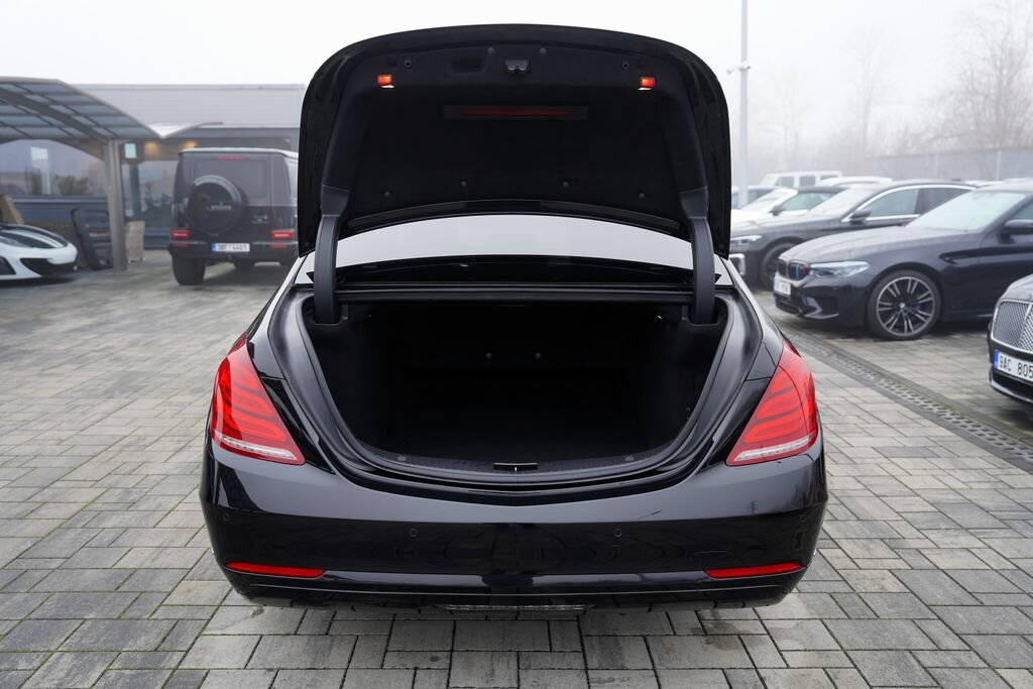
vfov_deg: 43.6
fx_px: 861
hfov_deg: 61.9
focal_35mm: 30
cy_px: 344
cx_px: 516
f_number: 3.5
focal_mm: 30
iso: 100
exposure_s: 1/50
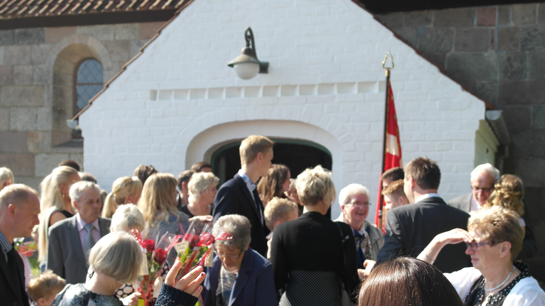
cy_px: 183
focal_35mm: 52
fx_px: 751
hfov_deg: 39.9
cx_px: 265
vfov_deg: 23.0
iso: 100
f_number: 5
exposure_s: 1/200
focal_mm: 28
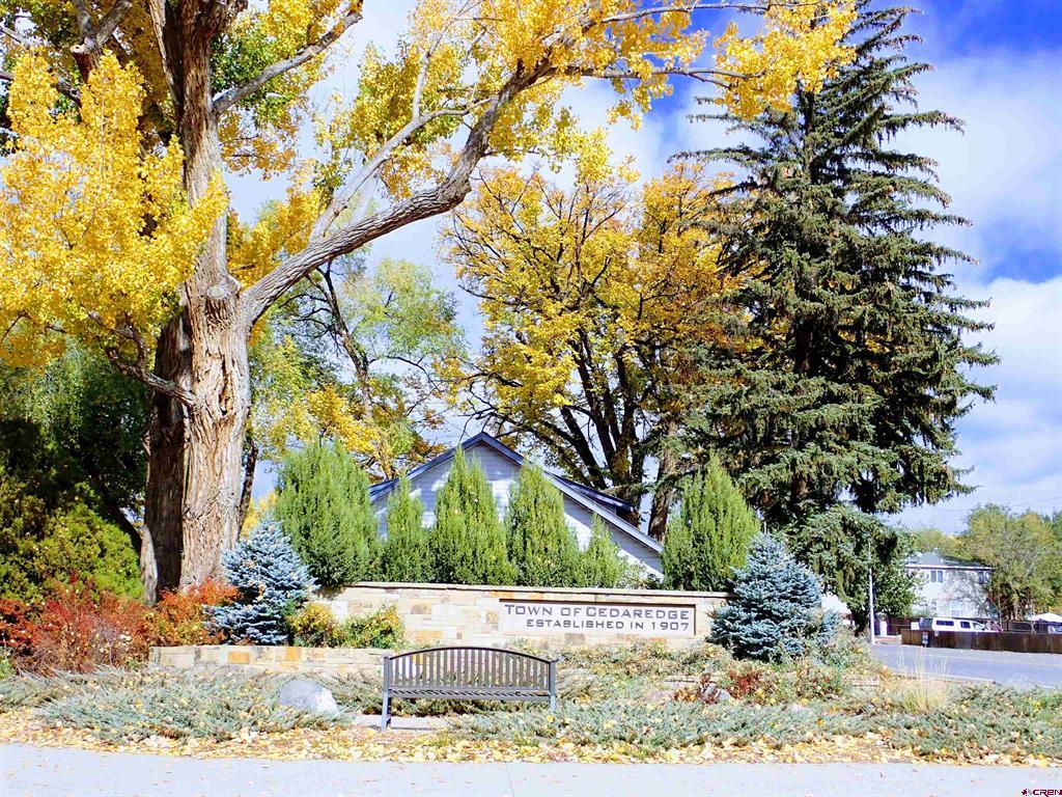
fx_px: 1350
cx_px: 531
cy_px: 398
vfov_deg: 32.9
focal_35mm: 44
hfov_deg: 42.9
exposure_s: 1/640
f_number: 4
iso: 100
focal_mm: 7.84
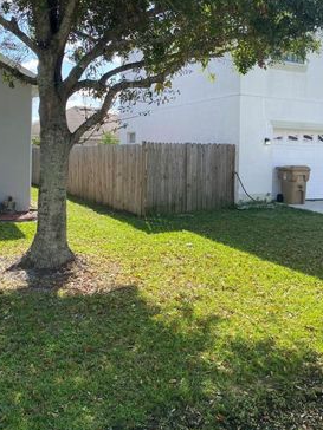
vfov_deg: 48.4
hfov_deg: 37.3
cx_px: 219
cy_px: 156
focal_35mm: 38
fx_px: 473
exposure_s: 1/1082
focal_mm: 4.25
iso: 32
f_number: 1.8
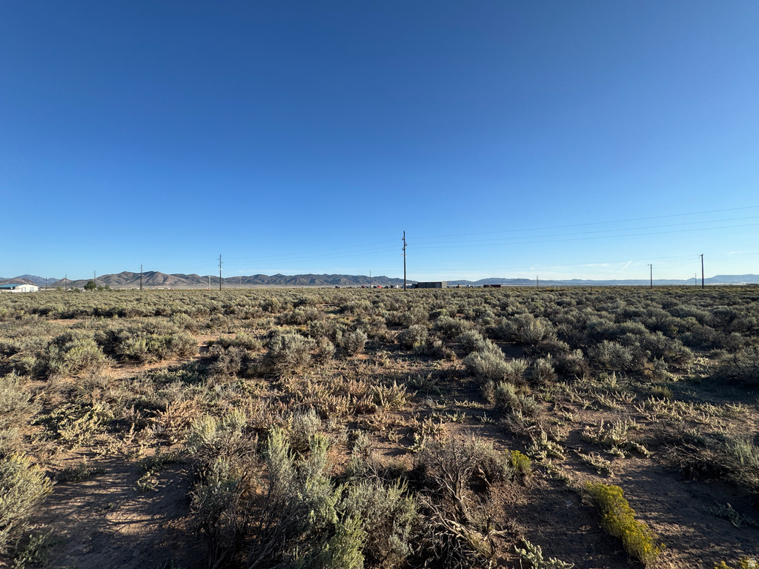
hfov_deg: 102.1
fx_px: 307
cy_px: 284
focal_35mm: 14
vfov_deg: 85.7
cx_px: 380
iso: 50
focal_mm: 2.22
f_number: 2.2
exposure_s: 1/1637
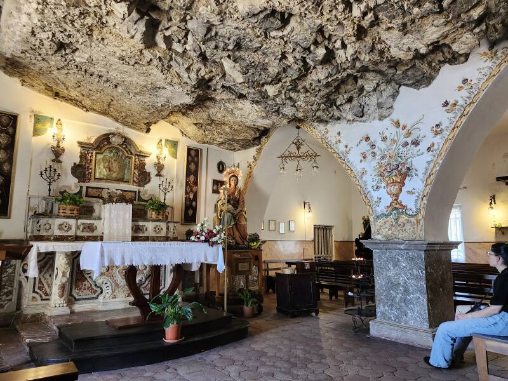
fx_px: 338
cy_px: 190
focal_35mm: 23
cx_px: 254
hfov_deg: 73.9
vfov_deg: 58.9
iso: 500
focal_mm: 5.54
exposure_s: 1/100
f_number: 1.8
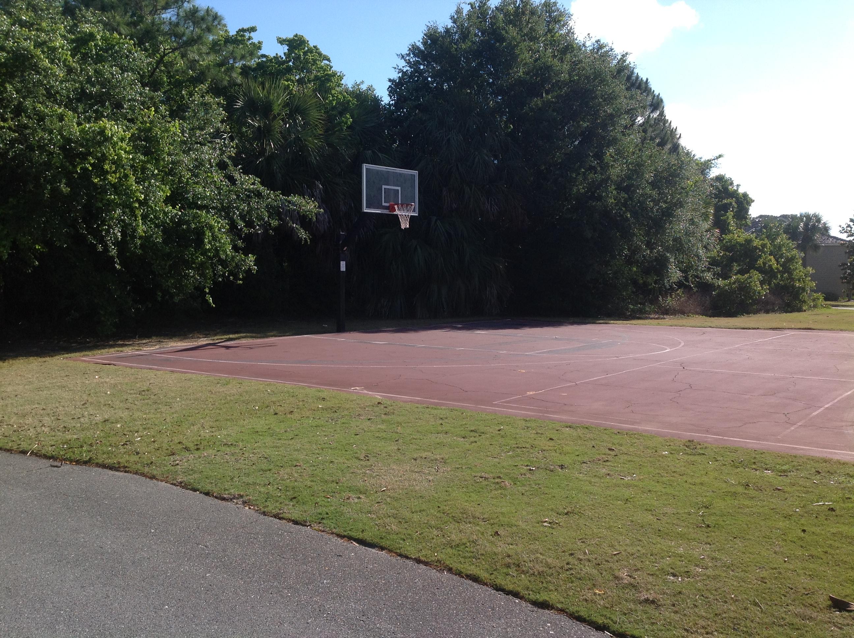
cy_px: 319
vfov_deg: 40.6
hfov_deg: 52.7
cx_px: 427
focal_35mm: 35
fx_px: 862
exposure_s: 1/1314
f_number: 2.4
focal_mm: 4.28
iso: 50
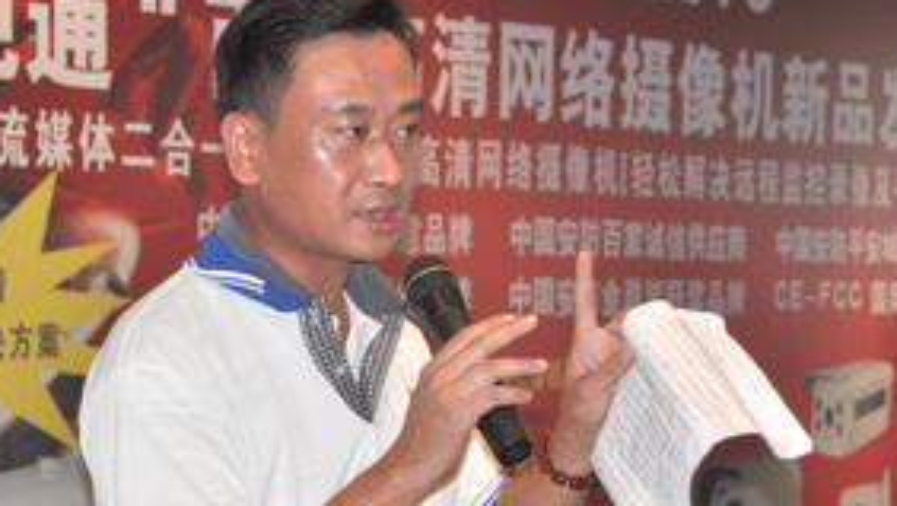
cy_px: 294
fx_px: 3280
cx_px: 426
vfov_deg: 8.8
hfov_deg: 15.6
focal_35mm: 138
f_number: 4.8
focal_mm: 55
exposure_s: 1/60
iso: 400
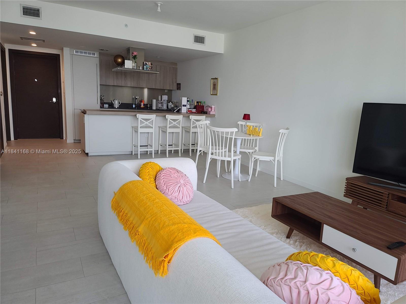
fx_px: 293
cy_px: 152
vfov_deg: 54.9
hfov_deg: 69.4
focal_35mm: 25
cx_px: 203
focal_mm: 7
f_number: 1.8
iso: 50
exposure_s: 1/60
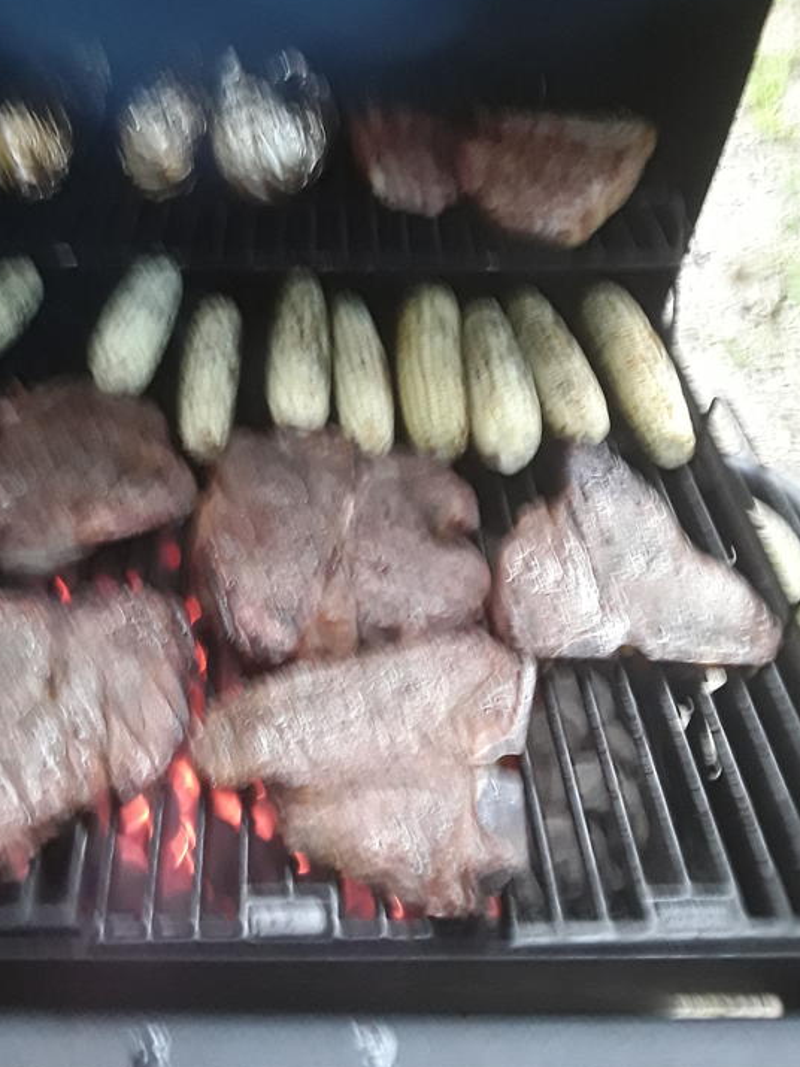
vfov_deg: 53.6
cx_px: 313
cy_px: 434
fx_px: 1048
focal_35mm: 34
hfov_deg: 41.6
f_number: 1.9
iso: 200
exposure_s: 1/15
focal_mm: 2.91
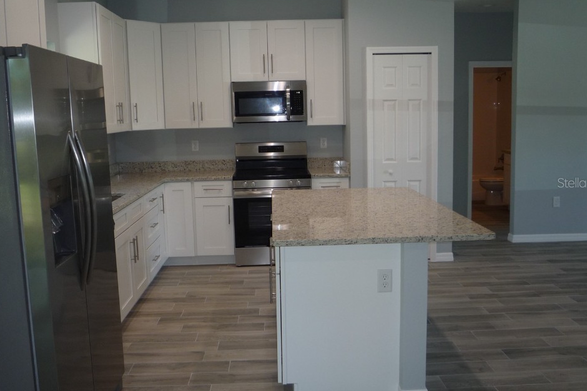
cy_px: 182
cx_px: 297
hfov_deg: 55.8
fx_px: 554
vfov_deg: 38.8
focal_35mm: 34
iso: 100
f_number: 3.3
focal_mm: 5.2
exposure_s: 1/30
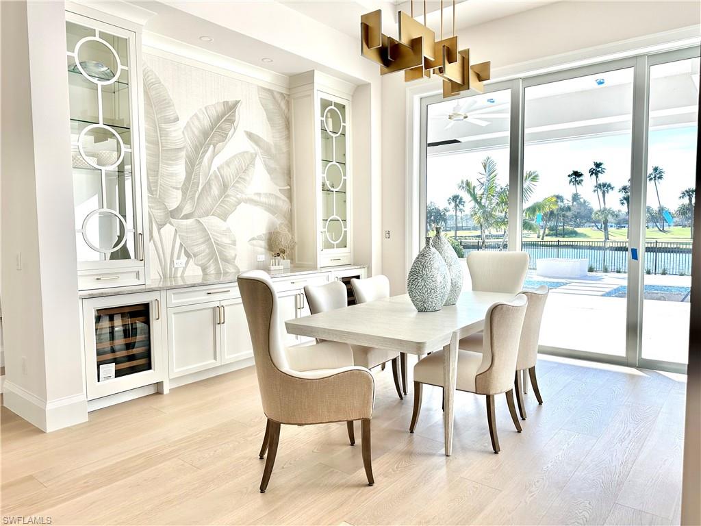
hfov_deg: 71.6
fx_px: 486
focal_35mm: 24
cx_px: 350
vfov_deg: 56.8
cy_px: 263
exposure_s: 1/734
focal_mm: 6.86
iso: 80
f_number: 1.78
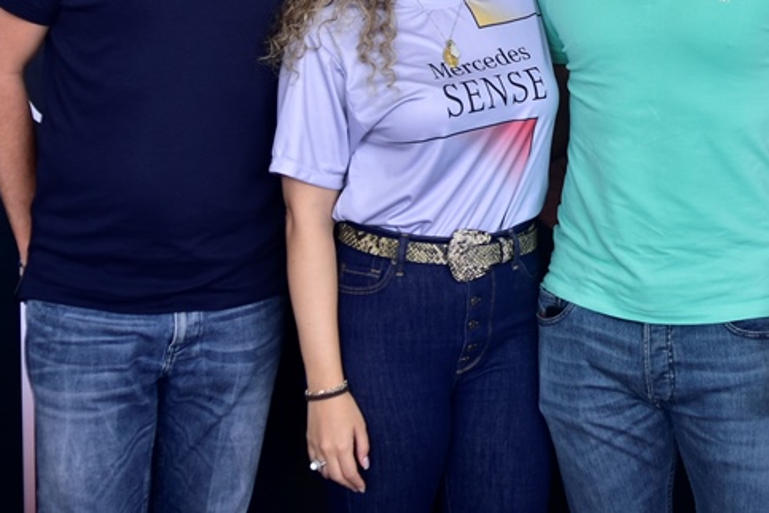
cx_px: 578
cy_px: 144
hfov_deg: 23.1
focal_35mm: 87
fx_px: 1858
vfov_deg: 15.7
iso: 200
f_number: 7.1
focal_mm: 28
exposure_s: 1/160
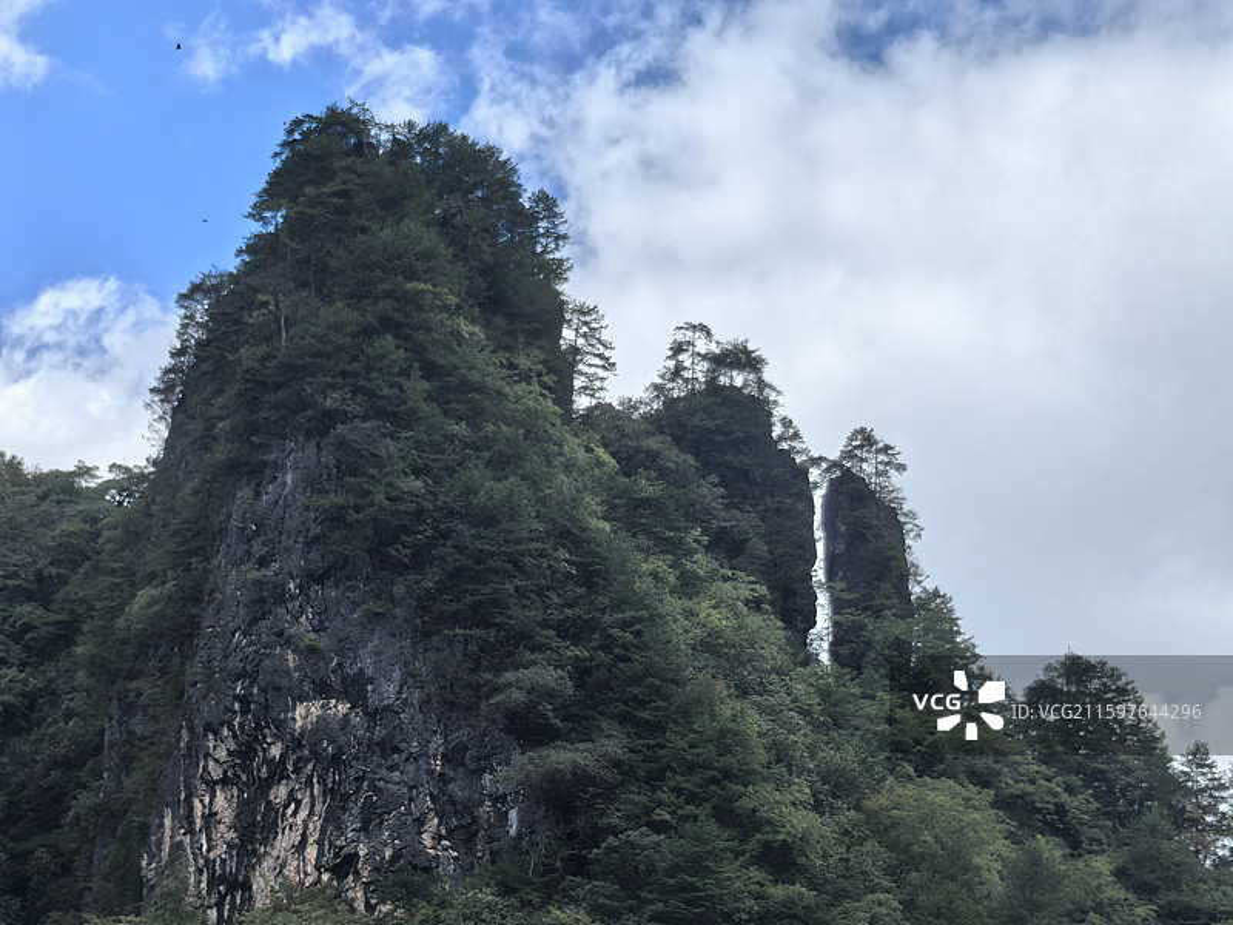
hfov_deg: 26.7
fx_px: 2600
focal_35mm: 73
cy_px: 462
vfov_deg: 20.2
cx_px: 616
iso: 50
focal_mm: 5.75
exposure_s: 1/4785
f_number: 1.4
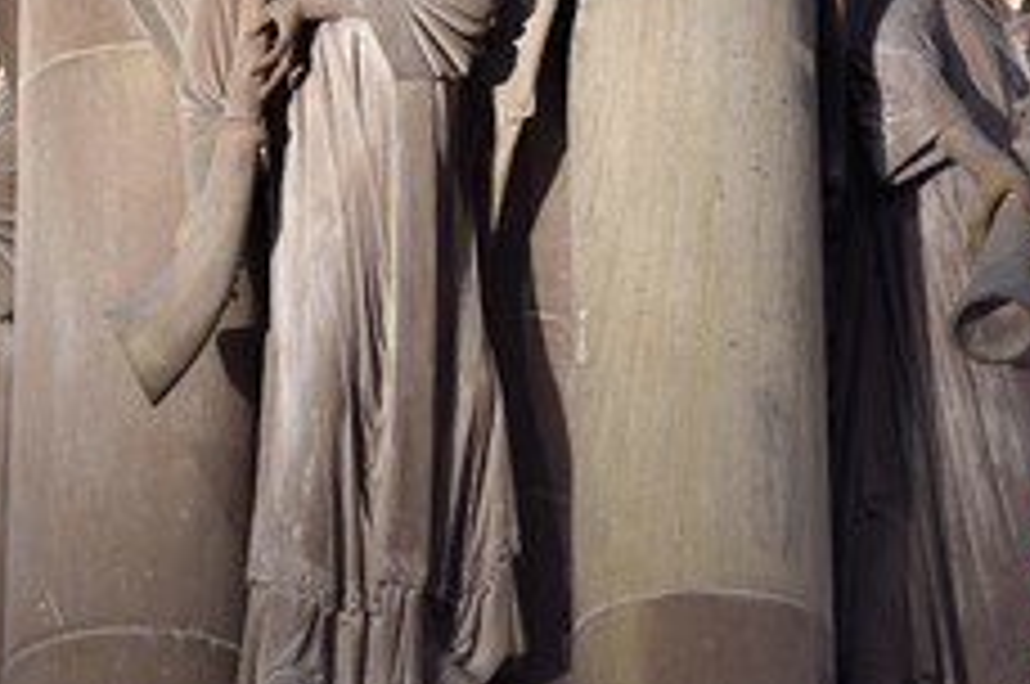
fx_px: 8400
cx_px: 672
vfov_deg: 4.7
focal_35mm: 294
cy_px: 86
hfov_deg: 7.0
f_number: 9
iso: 400
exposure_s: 1/2
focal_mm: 160
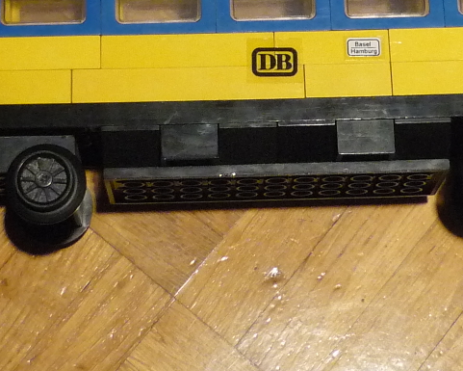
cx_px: 287
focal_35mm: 106
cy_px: 34
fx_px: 1453
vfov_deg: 14.4
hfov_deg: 18.1
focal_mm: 5.5
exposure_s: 1/30
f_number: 2.8
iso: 400
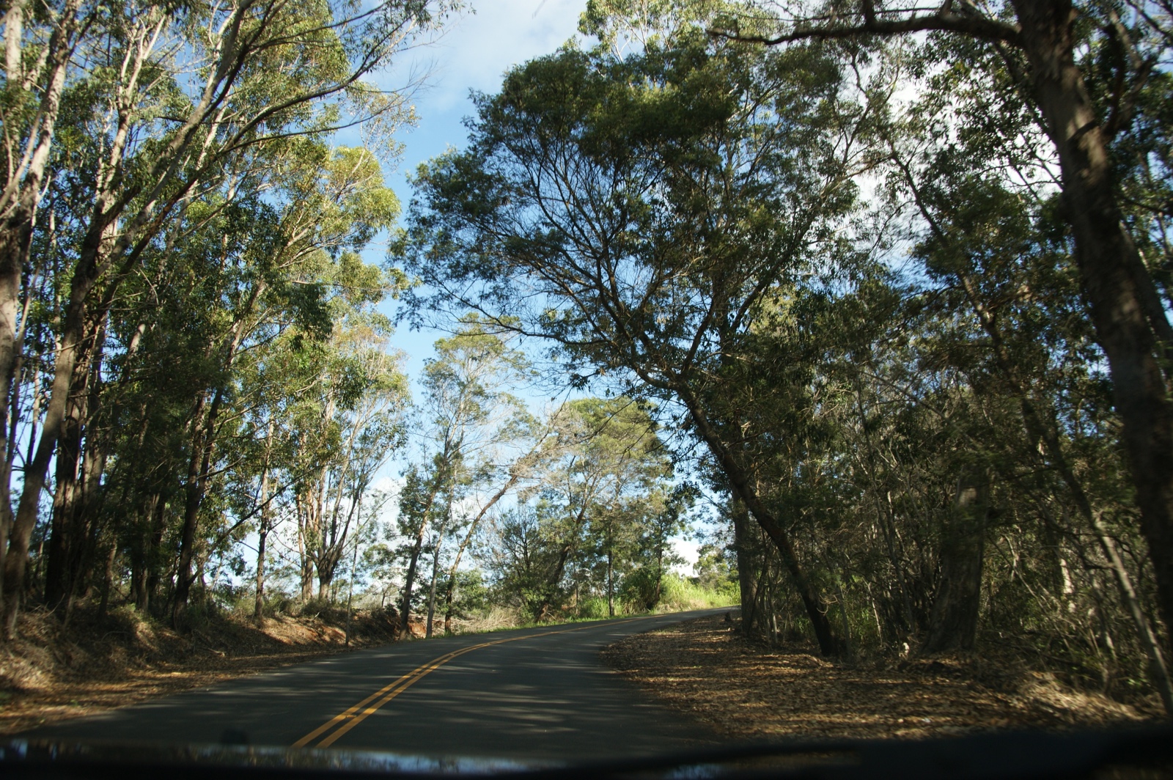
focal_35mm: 27
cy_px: 390
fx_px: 879
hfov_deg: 67.4
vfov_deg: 47.9
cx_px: 586
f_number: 4.5
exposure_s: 1/200
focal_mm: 18
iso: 100
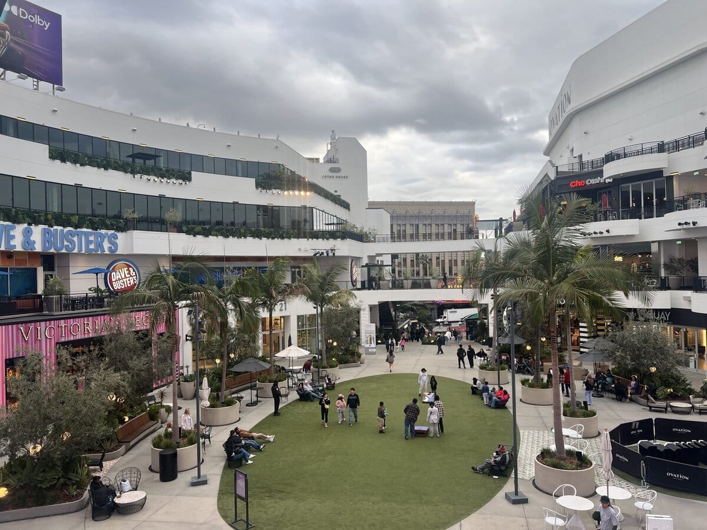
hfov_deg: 67.3
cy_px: 265
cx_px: 354
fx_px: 531
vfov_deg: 53.1
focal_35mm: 26
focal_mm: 5.7
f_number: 1.5
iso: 50
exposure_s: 1/215
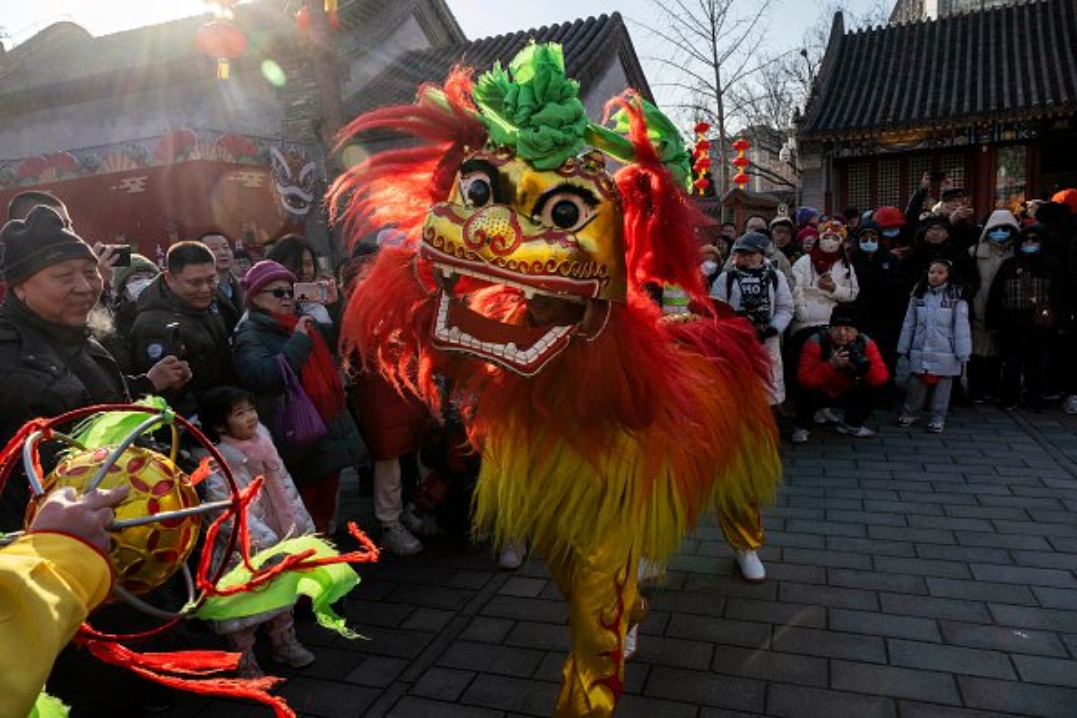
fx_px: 763
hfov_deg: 70.4
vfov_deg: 50.4
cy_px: 359
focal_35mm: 26
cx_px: 538
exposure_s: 1/2000
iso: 1250
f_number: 8
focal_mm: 25.5
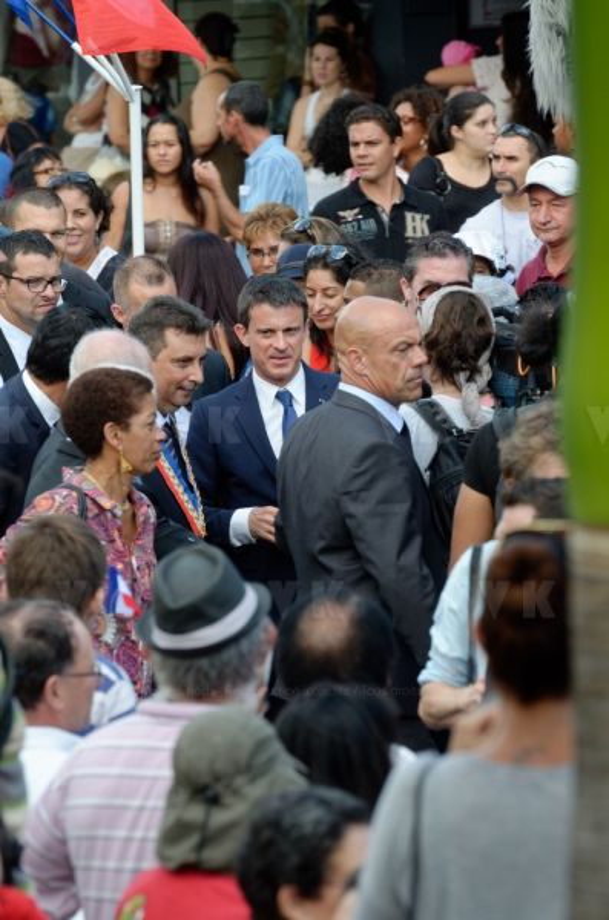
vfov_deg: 6.9
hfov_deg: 4.6
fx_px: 7652
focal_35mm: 300
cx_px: 304
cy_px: 460
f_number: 5.6
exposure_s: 1/200
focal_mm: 200
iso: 250
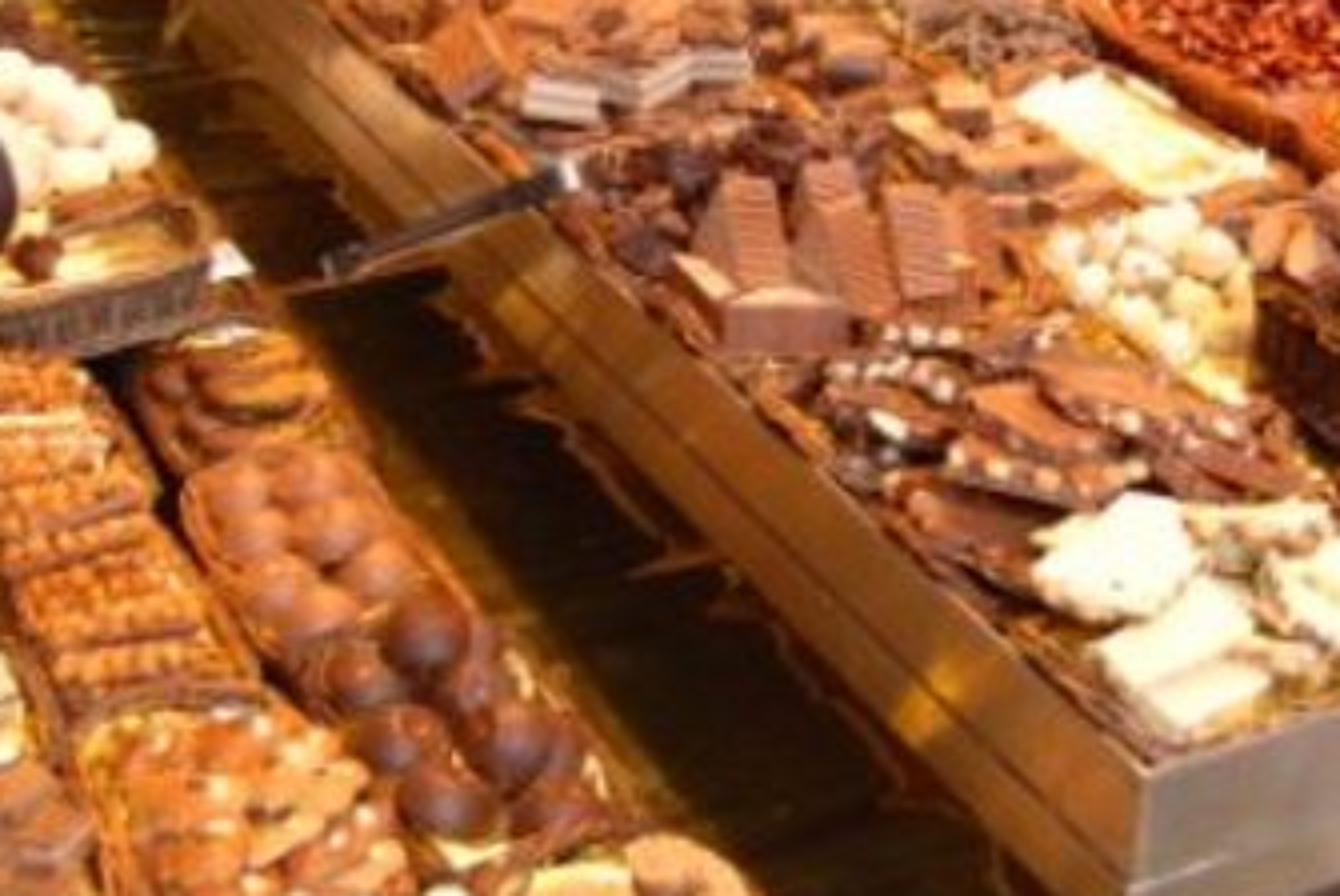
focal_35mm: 67
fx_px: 2495
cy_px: 346
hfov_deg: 30.0
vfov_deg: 20.3
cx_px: 760
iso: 560
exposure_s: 1/80
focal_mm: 23
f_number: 4
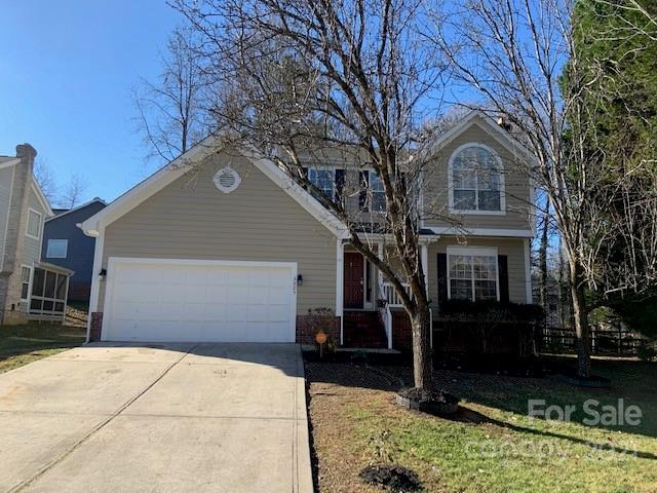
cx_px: 328
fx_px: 493
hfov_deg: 67.3
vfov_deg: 53.1
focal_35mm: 26
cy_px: 246
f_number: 1.8
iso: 25
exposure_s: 1/1065
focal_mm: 4.25
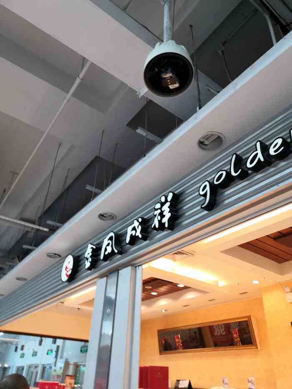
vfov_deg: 67.3
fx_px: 292
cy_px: 194
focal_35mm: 26
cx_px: 146
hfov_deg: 53.1
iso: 160
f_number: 1.8
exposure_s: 1/50
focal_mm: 4.75
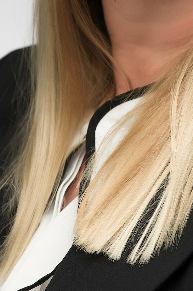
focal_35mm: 418
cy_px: -28
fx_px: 3368
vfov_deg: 4.9
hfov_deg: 3.3
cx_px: 153
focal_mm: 190
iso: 200
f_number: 6.3
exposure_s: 1/160
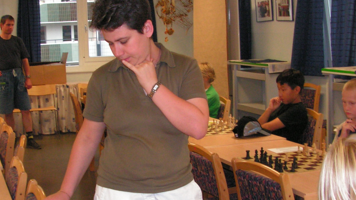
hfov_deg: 33.3
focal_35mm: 63
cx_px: 158
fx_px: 595
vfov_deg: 19.1
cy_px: 122
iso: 200
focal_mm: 6
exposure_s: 1/40
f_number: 3.2
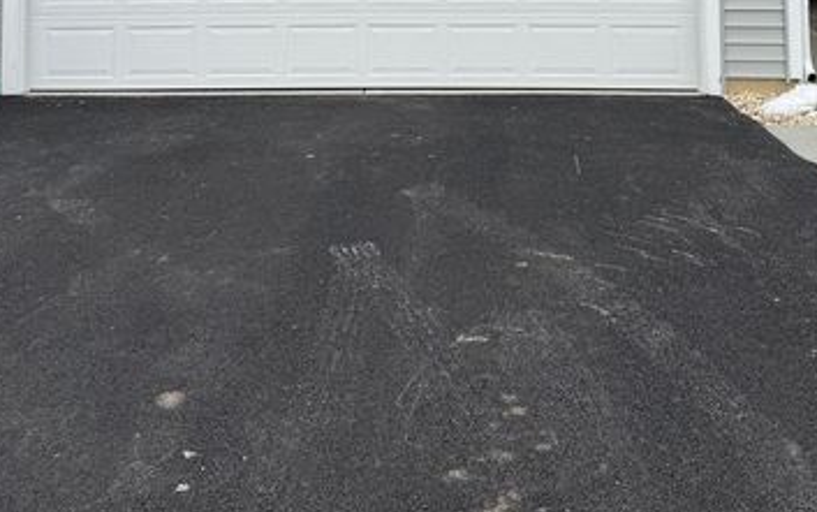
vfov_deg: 23.6
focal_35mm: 48
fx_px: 1069
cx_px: 451
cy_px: -159
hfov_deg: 41.8
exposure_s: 1/1250
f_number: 1.78
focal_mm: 6.76
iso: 80
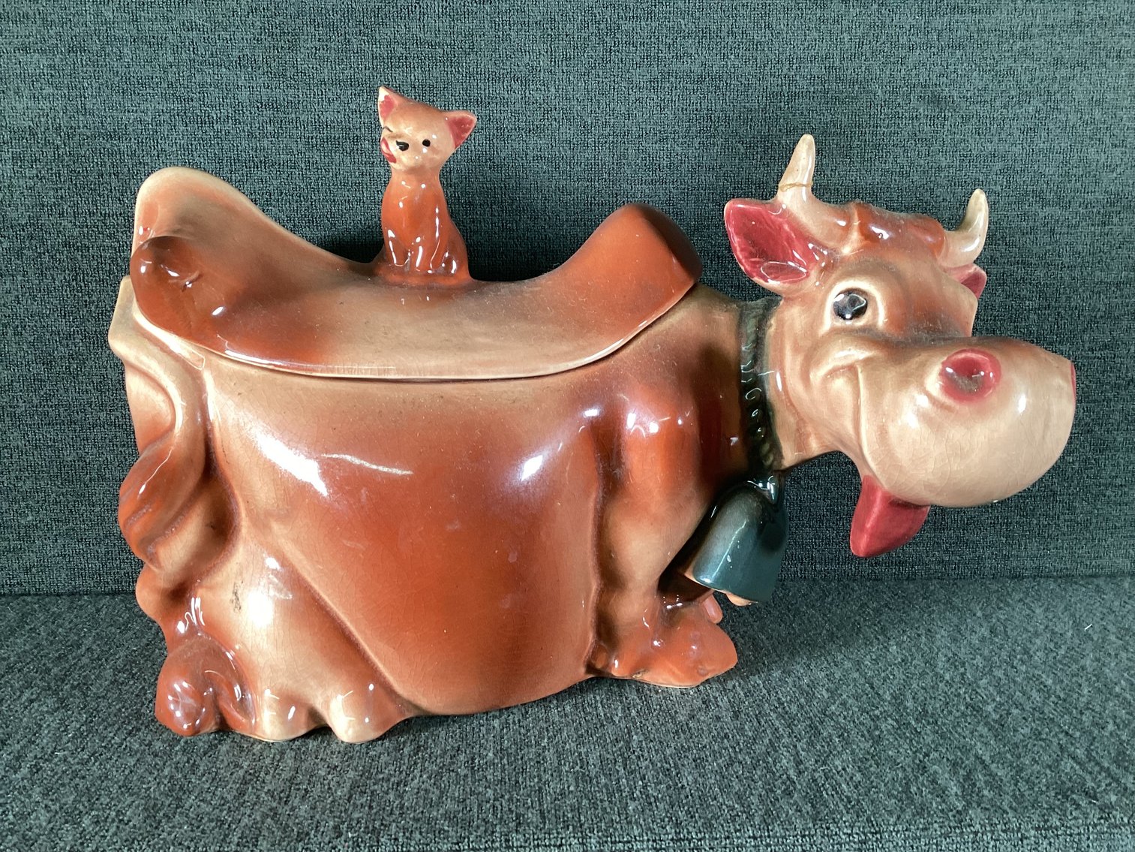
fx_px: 1017
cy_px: 426
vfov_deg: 45.4
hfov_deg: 58.3
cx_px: 568
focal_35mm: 31
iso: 125
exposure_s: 1/60
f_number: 2.4
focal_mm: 3.3
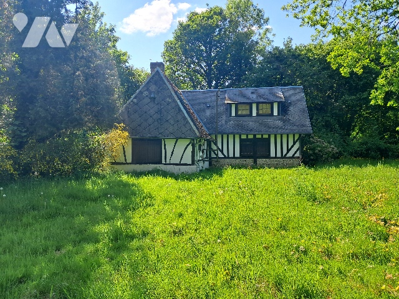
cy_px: 150
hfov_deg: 65.3
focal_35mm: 27
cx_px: 200
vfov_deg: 51.4
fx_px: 311
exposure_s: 1/361
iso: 50
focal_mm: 4
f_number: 1.8
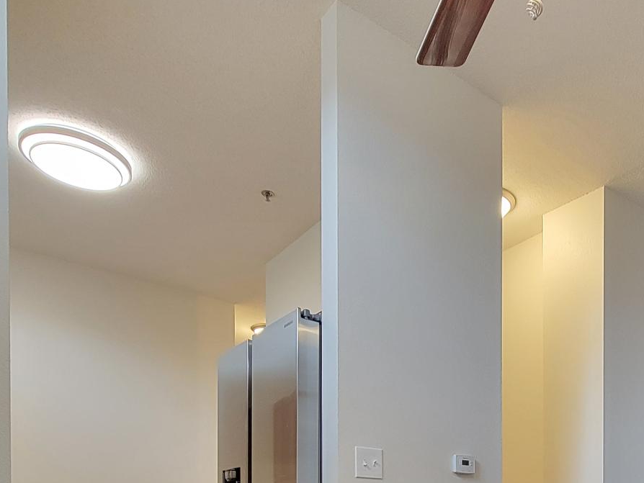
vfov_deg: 37.1
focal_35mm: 31
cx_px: 492
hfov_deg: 55.2
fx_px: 577
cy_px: 548
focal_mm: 2.2
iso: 320
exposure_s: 1/40
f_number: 2.2
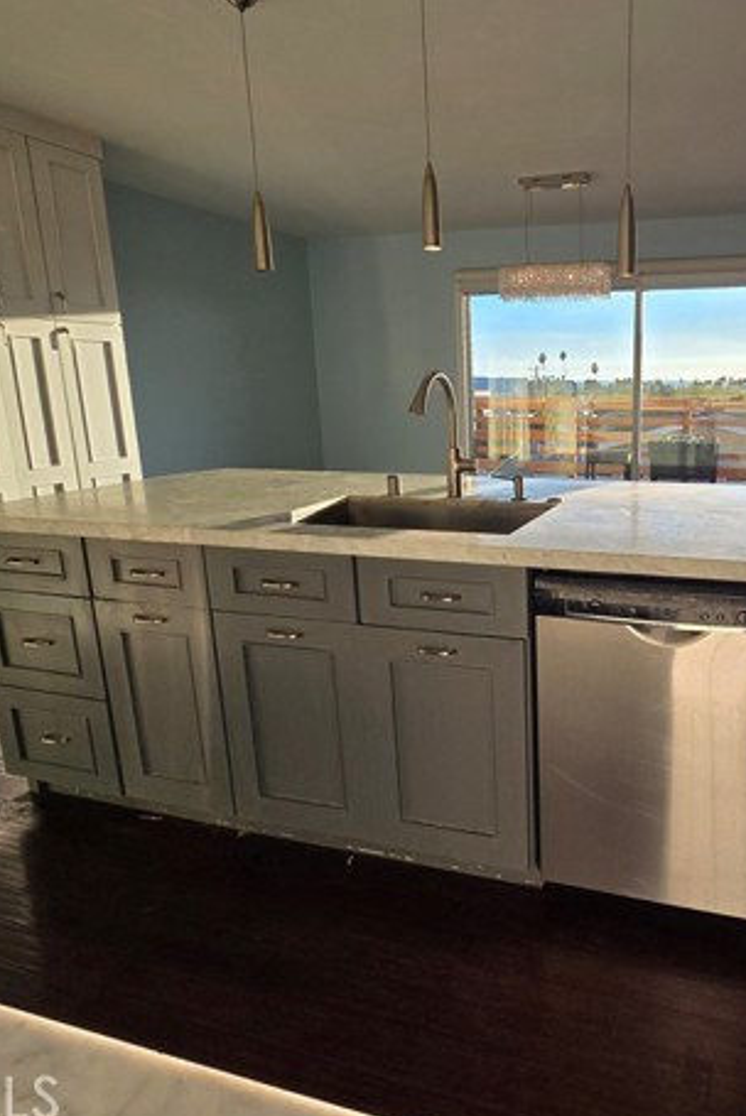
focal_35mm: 19
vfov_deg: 86.9
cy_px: 545
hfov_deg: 61.7
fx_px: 590
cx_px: 540
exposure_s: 1/765
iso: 50
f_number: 2.2
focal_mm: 2.2
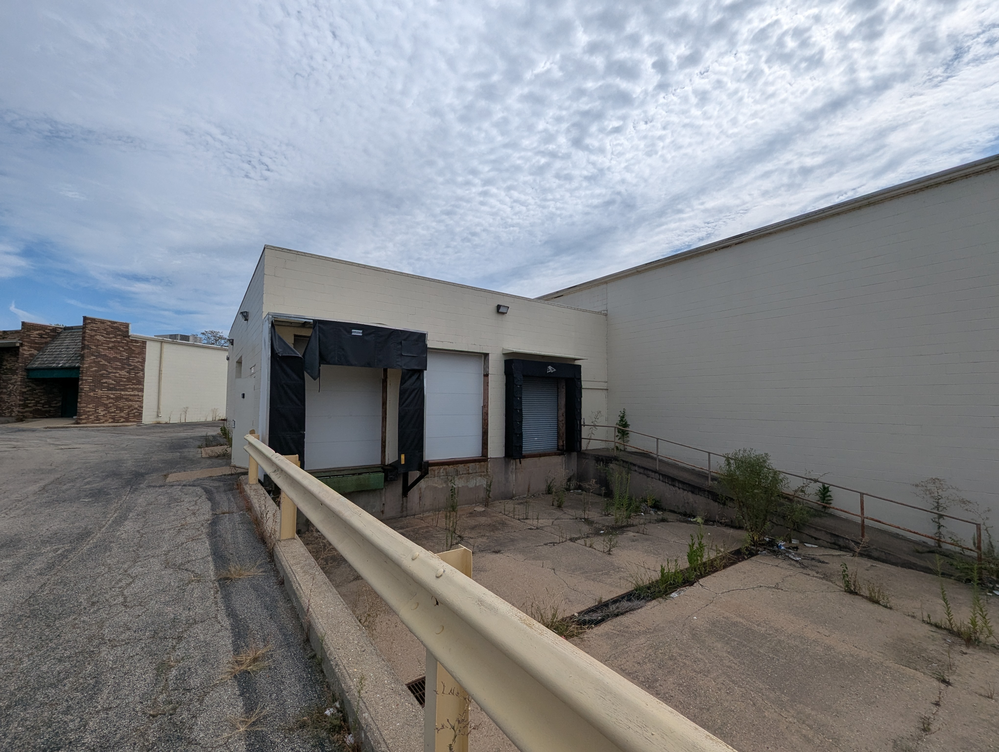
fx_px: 376
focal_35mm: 13
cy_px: 376
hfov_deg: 106.1
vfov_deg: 90.1
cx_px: 500
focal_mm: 1.95
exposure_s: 1/4484
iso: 47
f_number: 2.2
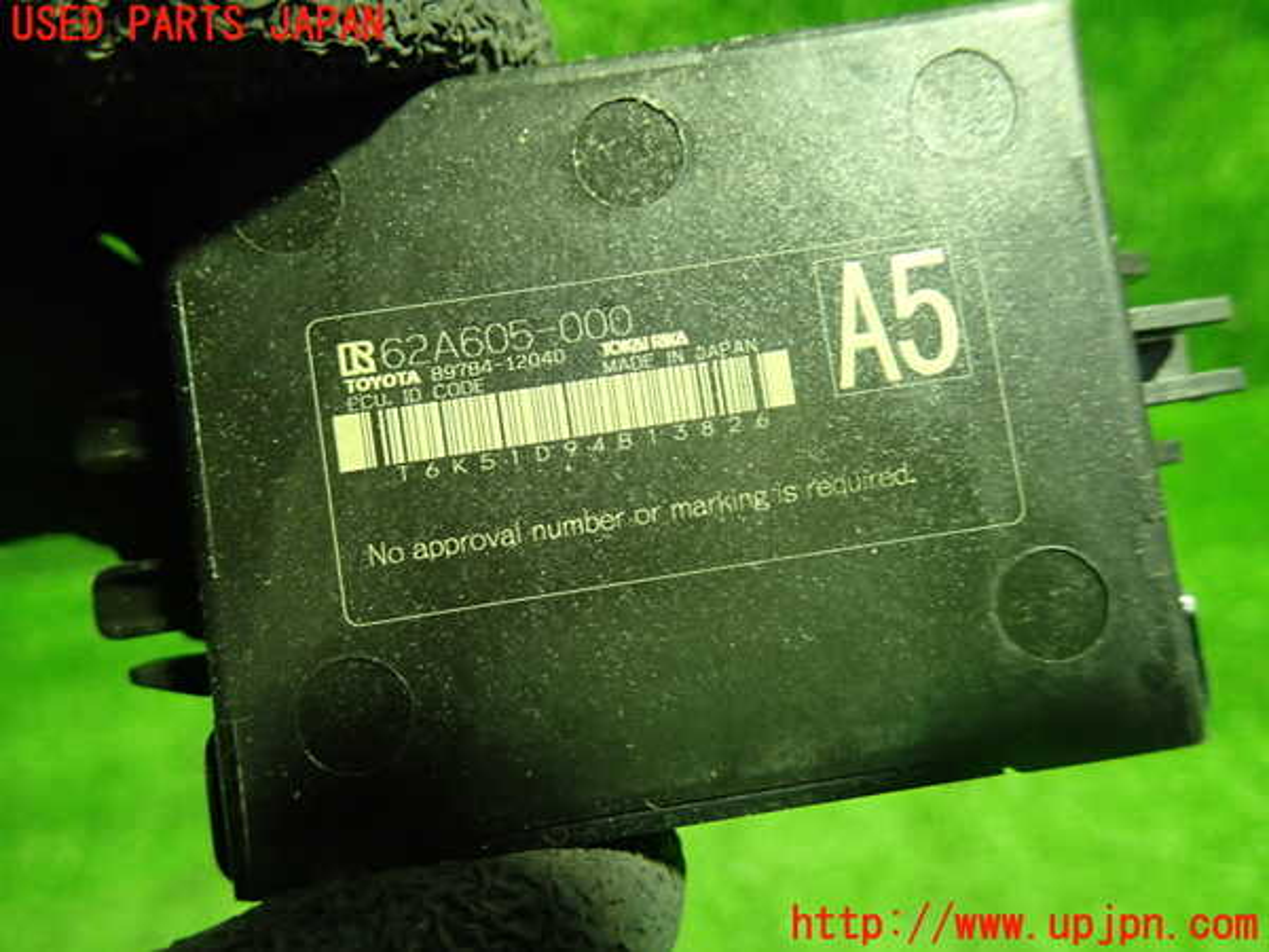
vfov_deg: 54.9
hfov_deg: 69.4
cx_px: 634
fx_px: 916
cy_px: 476
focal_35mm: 25
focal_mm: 4.5
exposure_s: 1/30
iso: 500
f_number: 2
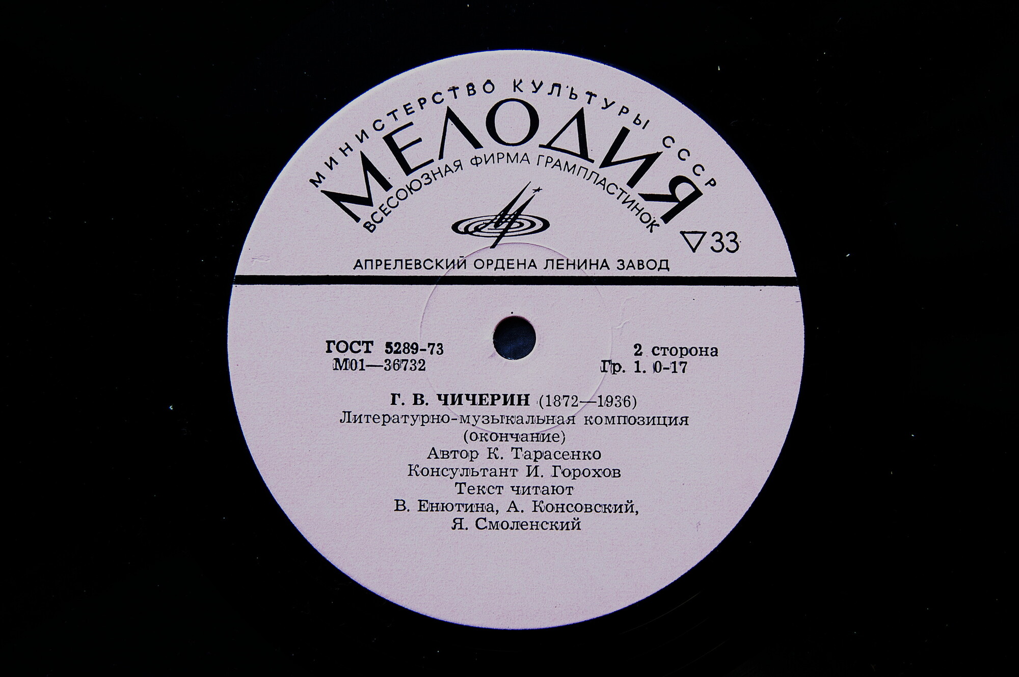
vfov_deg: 25.7
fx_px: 1485
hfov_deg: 37.9
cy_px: 338
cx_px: 510
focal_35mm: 52
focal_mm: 35
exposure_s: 1/80
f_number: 4.5
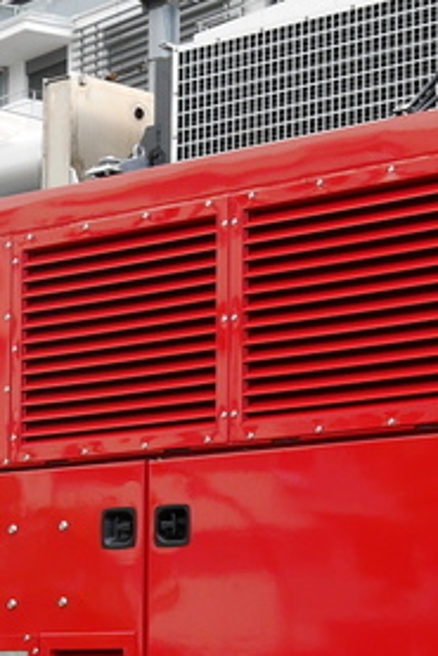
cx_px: 464
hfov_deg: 10.1
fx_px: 2460
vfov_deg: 15.1
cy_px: 554
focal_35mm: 135
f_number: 5.6
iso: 160
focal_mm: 15
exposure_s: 1/200
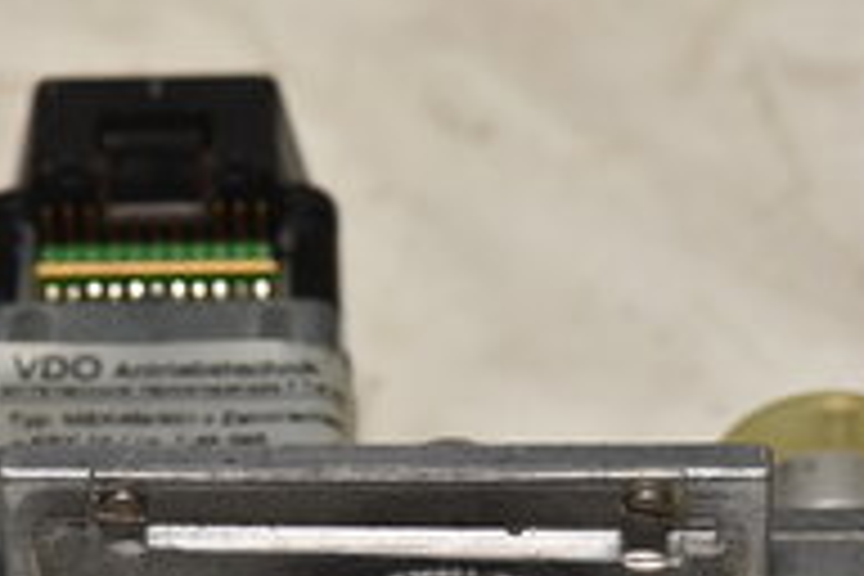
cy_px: 529
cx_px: 464
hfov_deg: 9.4
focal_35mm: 219
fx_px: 5256
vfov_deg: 6.3
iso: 100
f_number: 10
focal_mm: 105
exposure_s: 1/60
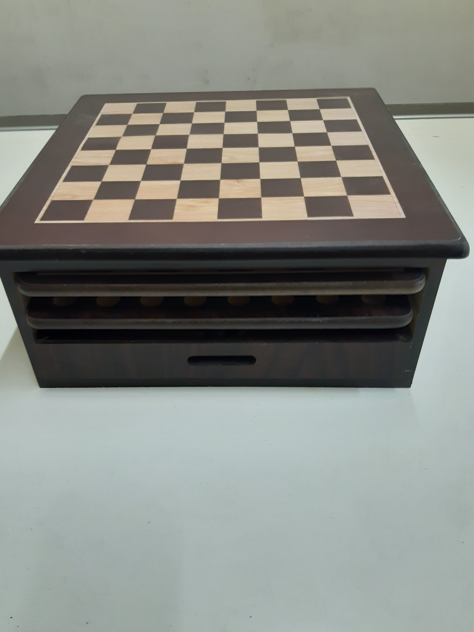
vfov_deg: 63.4
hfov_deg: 49.7
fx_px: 511
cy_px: 320
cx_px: 223
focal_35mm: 28
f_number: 1.7
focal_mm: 3.92
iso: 125
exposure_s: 1/50
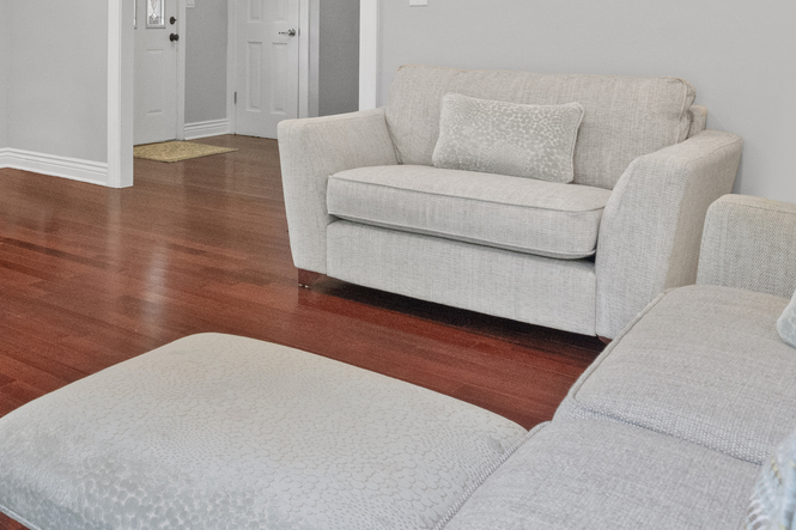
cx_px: 56
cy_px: -10
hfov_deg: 44.4
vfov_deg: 31.4
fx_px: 862
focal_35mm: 39
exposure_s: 1/30
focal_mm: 16
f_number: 8
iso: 8000
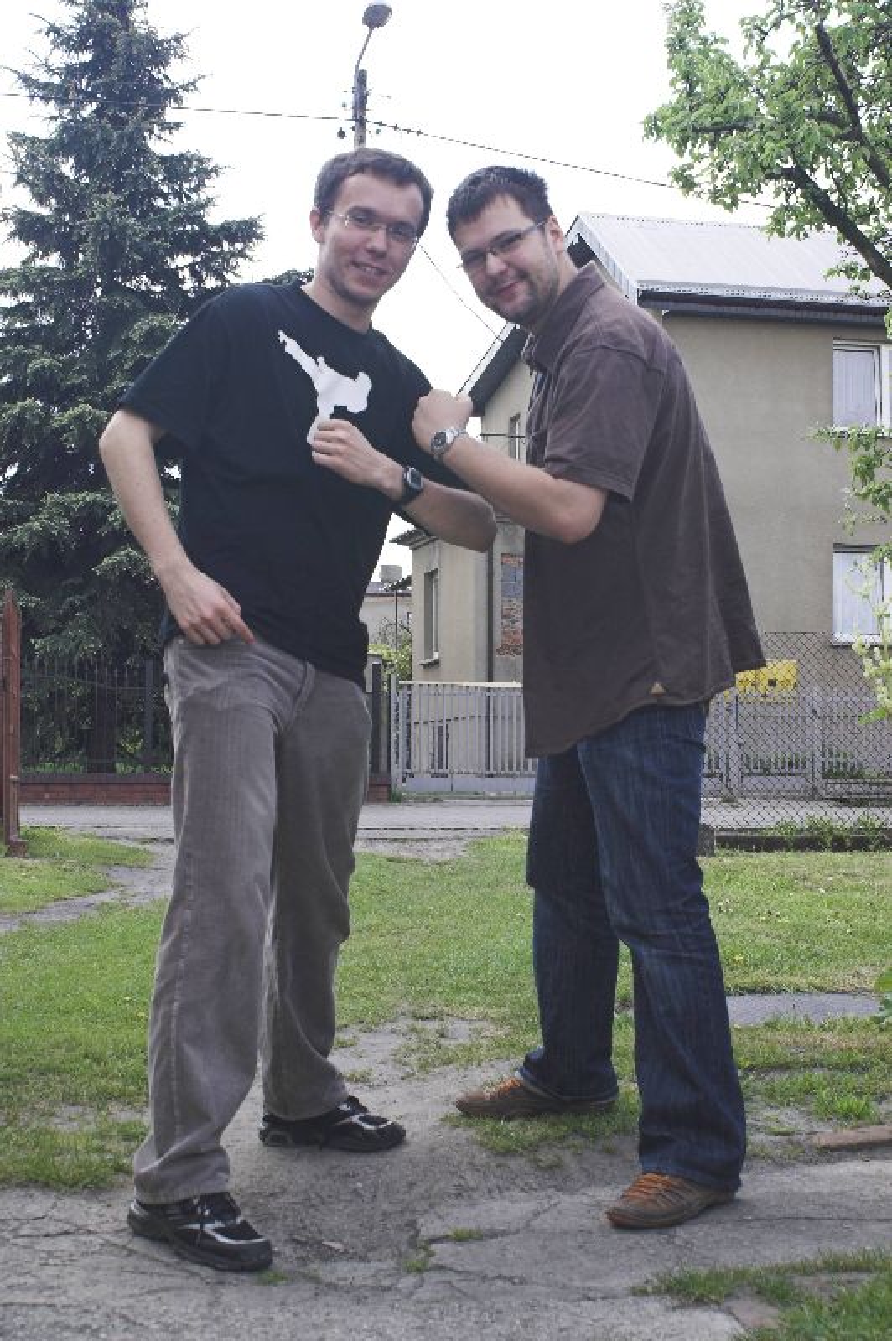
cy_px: 670
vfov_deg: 37.9
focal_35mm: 52
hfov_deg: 25.7
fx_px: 1954
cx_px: 446
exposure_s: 1/80
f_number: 11
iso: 200
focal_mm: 35
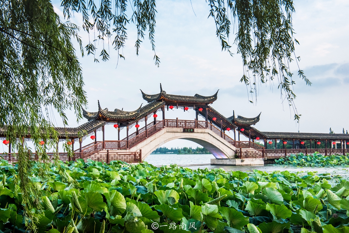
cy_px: 116
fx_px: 388
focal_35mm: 40
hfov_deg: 48.4
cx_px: 174
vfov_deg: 33.4
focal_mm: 40
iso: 1000
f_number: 13
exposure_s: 1/100
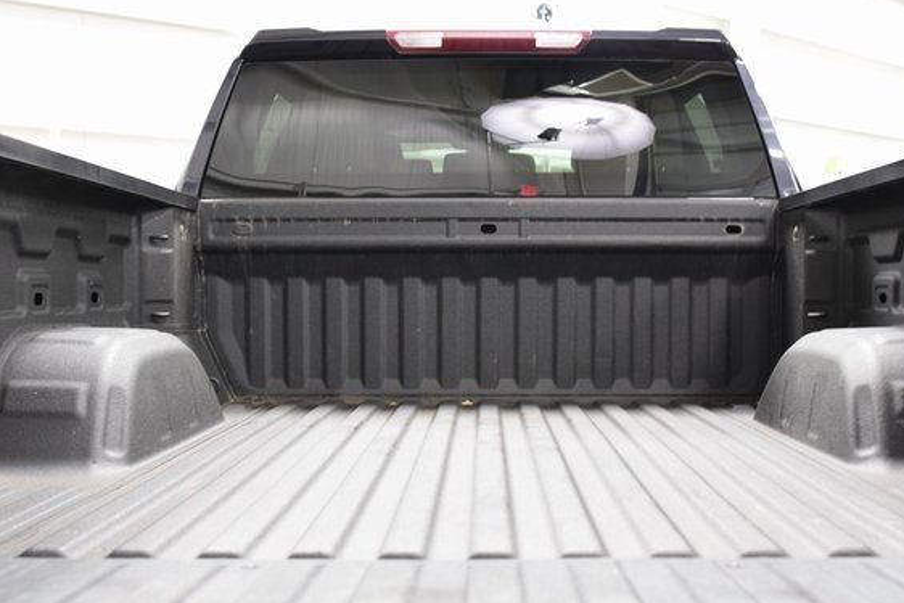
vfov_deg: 32.6
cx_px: 487
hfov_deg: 47.4
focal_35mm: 41
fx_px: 1030
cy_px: 335
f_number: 2.8
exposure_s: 1/40
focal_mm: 24
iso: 1600
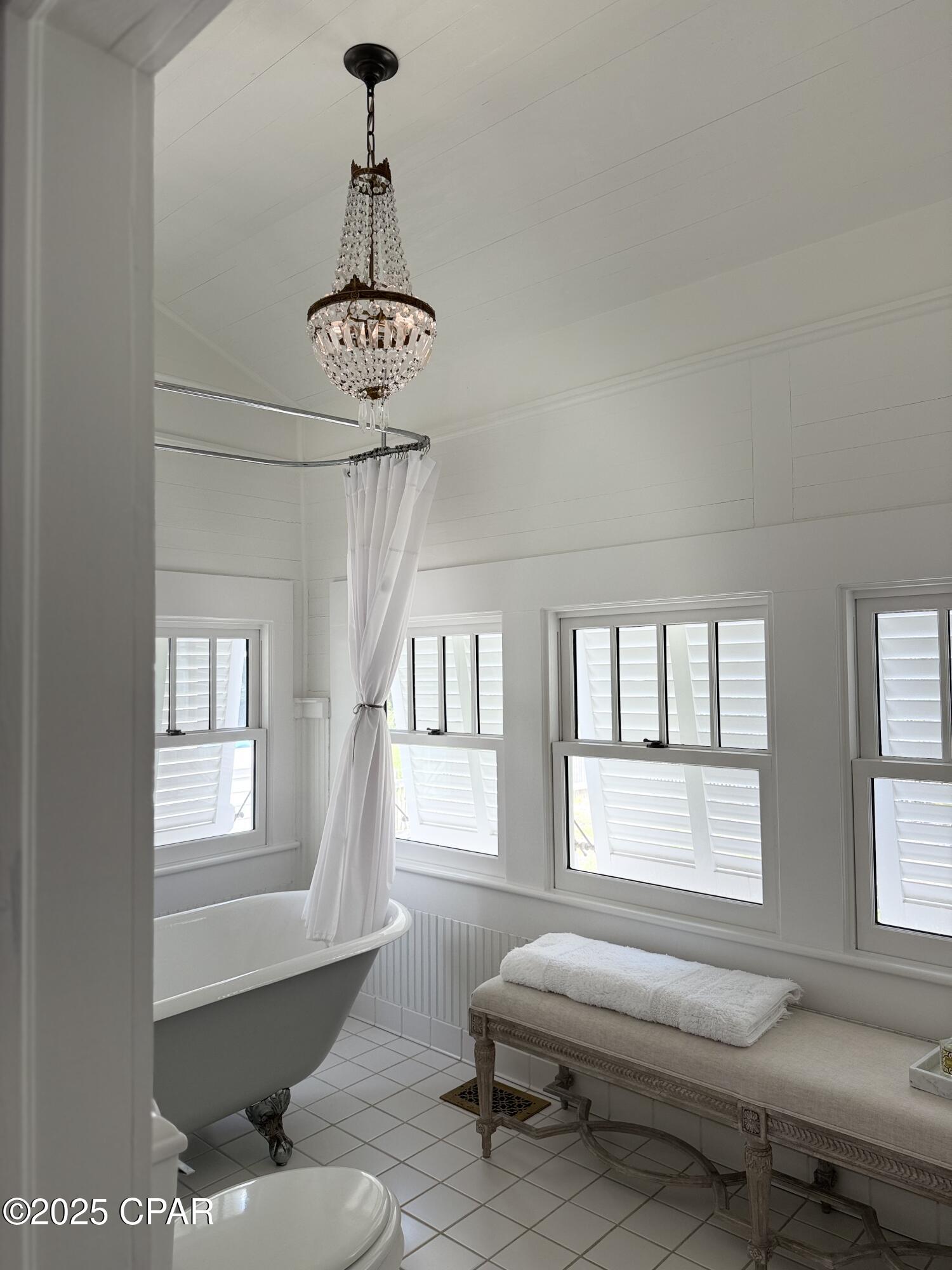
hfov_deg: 56.8
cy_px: 635
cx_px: 476
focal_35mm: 24
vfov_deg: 71.6
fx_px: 880
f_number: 1.78
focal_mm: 6.76
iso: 80
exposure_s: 1/163
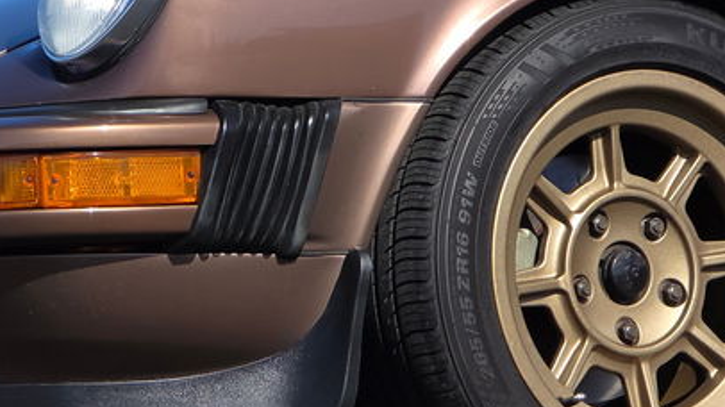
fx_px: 4554
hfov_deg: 9.1
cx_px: 155
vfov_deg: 5.1
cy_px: 171
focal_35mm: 237
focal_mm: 18.6
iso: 80
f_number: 3.4
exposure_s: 1/2000
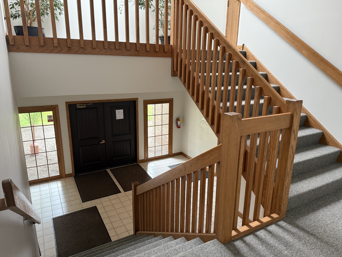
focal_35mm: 24
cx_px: 171
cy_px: 128
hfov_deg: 71.6
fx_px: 237
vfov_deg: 56.8
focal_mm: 6.76
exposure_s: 1/62
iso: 200
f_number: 1.78
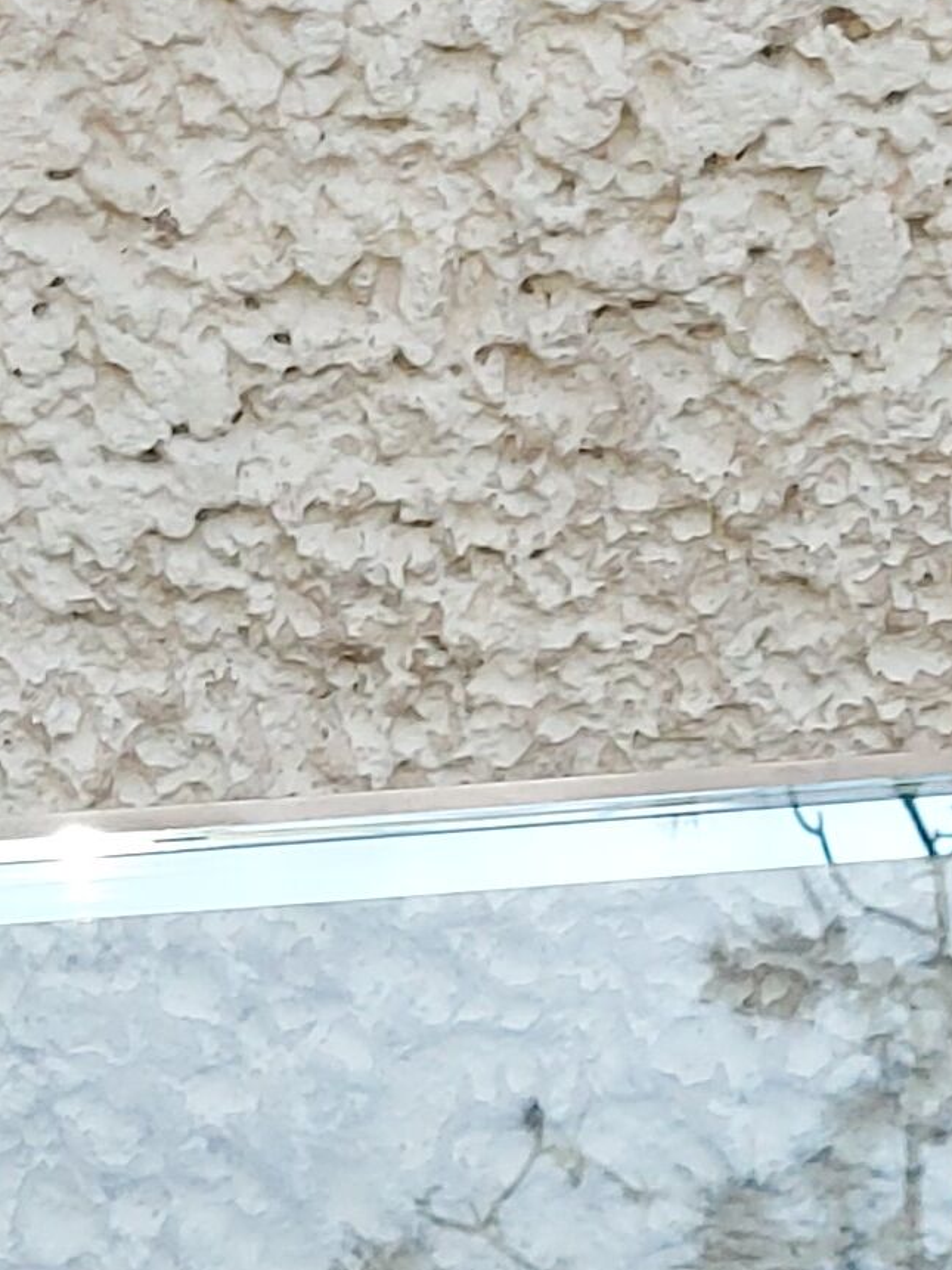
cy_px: 2379
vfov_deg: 13.5
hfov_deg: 11.5
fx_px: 4730
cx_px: 196
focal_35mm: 129
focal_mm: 5.23
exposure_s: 1/50
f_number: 1.8
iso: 160
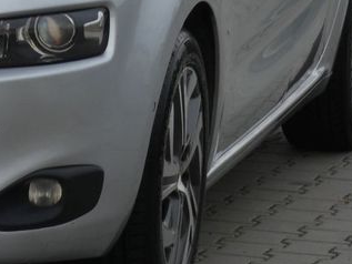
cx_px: -148
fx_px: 3611
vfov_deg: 4.2
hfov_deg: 5.5
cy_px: -27
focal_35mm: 355
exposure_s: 1/250
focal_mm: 19.7
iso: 80
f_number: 5.6
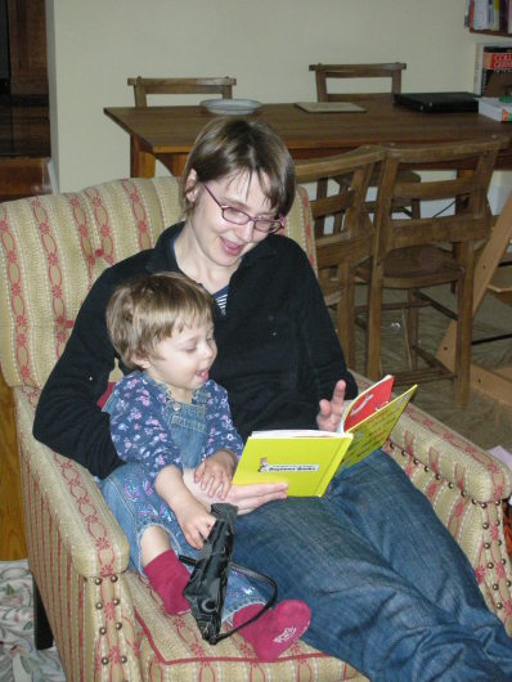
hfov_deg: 24.0
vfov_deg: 31.7
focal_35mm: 61
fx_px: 1202
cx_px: 256
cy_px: 341
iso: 383
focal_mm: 10.1
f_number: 3.7
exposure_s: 1/120
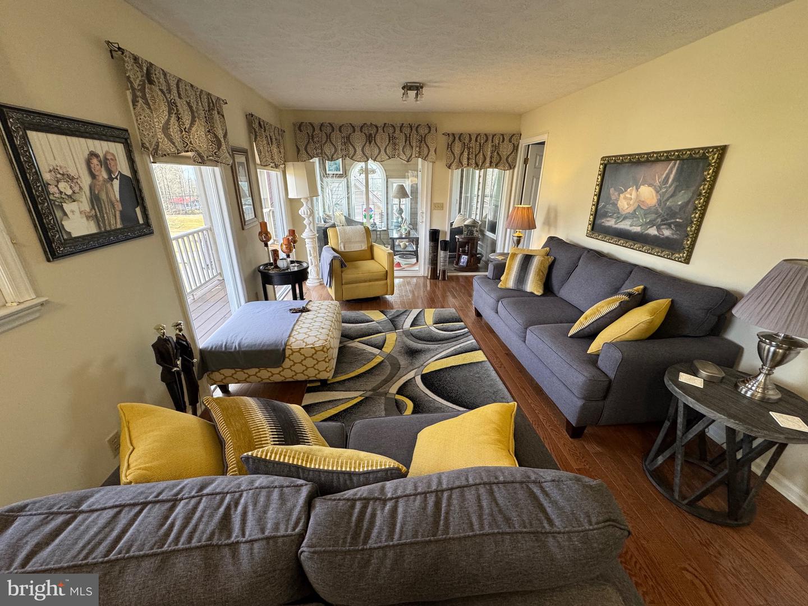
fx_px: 327
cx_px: 404
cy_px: 303
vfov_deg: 85.7
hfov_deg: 102.1
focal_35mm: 14
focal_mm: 2.22
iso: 200
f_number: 2.2
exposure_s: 1/120
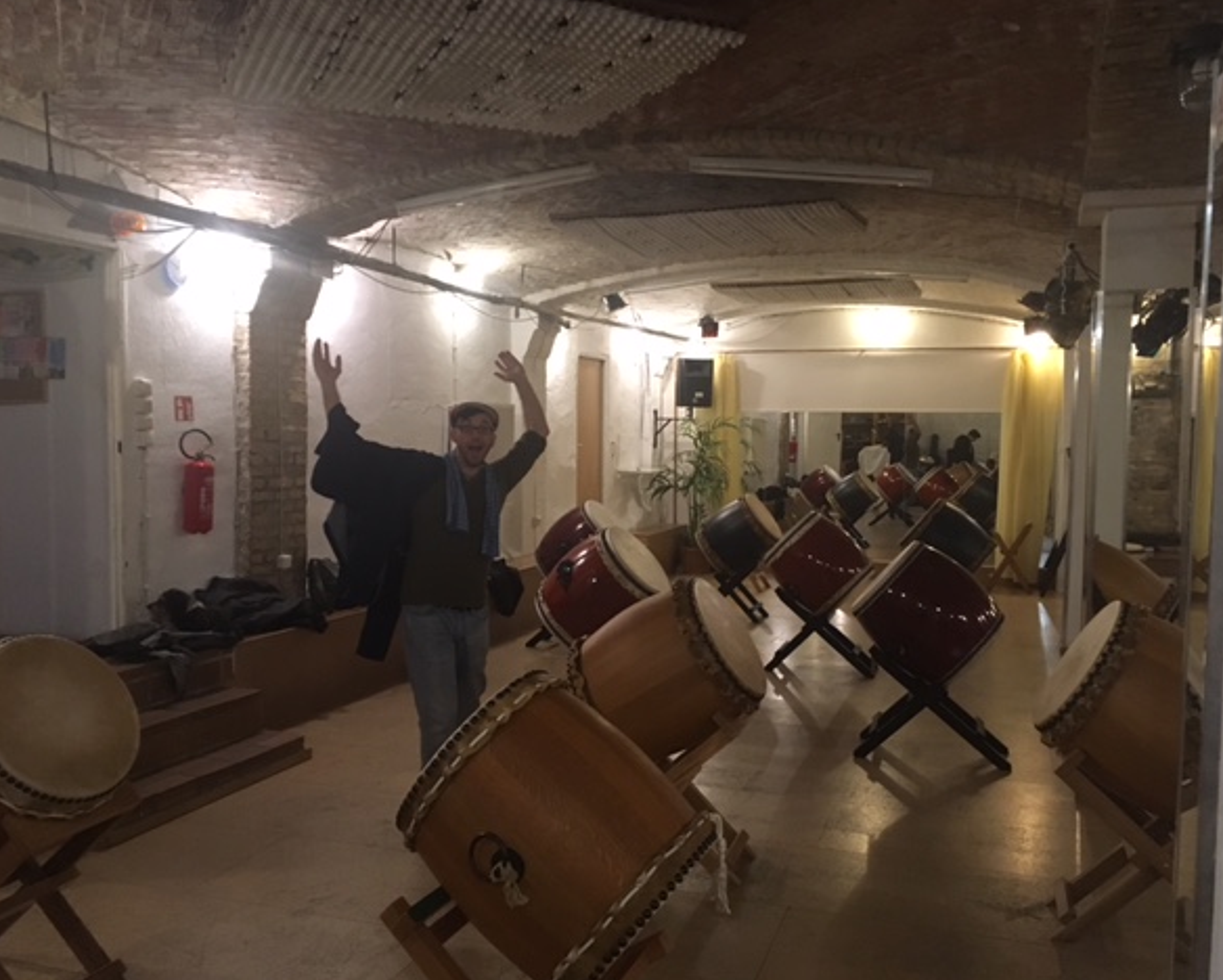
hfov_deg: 57.1
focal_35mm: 31
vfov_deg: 47.2
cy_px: 484
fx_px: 1123
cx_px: 618
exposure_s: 1/25
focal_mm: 4.15
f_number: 2.2
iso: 200
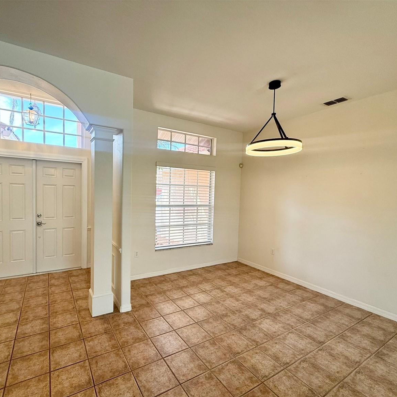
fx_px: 221
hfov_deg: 83.5
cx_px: 171
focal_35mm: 17
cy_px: 204
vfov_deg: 83.9
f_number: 2.2
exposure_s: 1/120
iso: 64
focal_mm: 2.22
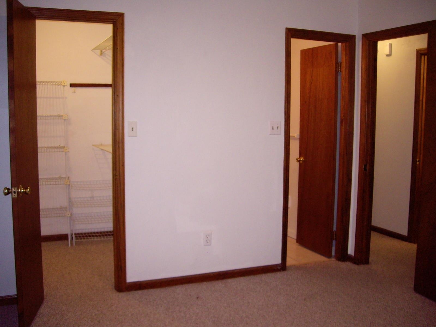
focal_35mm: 38
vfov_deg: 37.7
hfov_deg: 49.0
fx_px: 479
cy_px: 164
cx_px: 218
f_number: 2.7
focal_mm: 6.2
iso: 200
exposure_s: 1/40
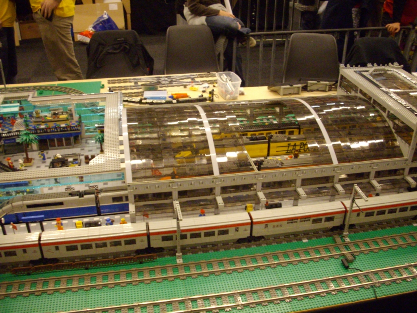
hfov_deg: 50.1
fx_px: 446
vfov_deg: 38.7
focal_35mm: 37
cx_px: 208
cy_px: 156
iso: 400
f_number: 2.8
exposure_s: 1/10
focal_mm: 6.2
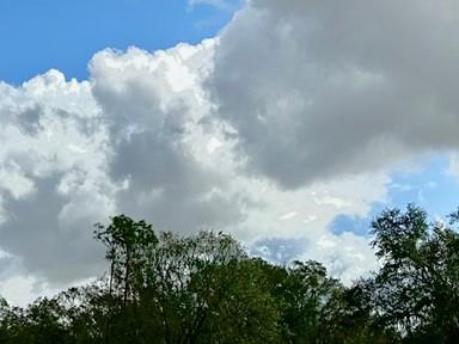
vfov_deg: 14.8
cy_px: 240
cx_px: -163
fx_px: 1326
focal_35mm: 100
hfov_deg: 18.1
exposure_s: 1/6623
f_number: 1.78
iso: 80
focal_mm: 6.86
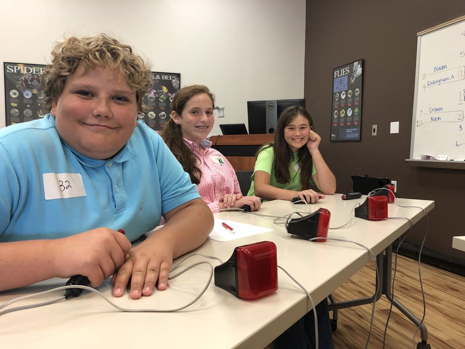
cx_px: 232
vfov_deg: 49.8
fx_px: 376
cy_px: 174
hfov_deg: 63.4
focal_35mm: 28
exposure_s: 1/15
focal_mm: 3.99
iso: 40
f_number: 1.8
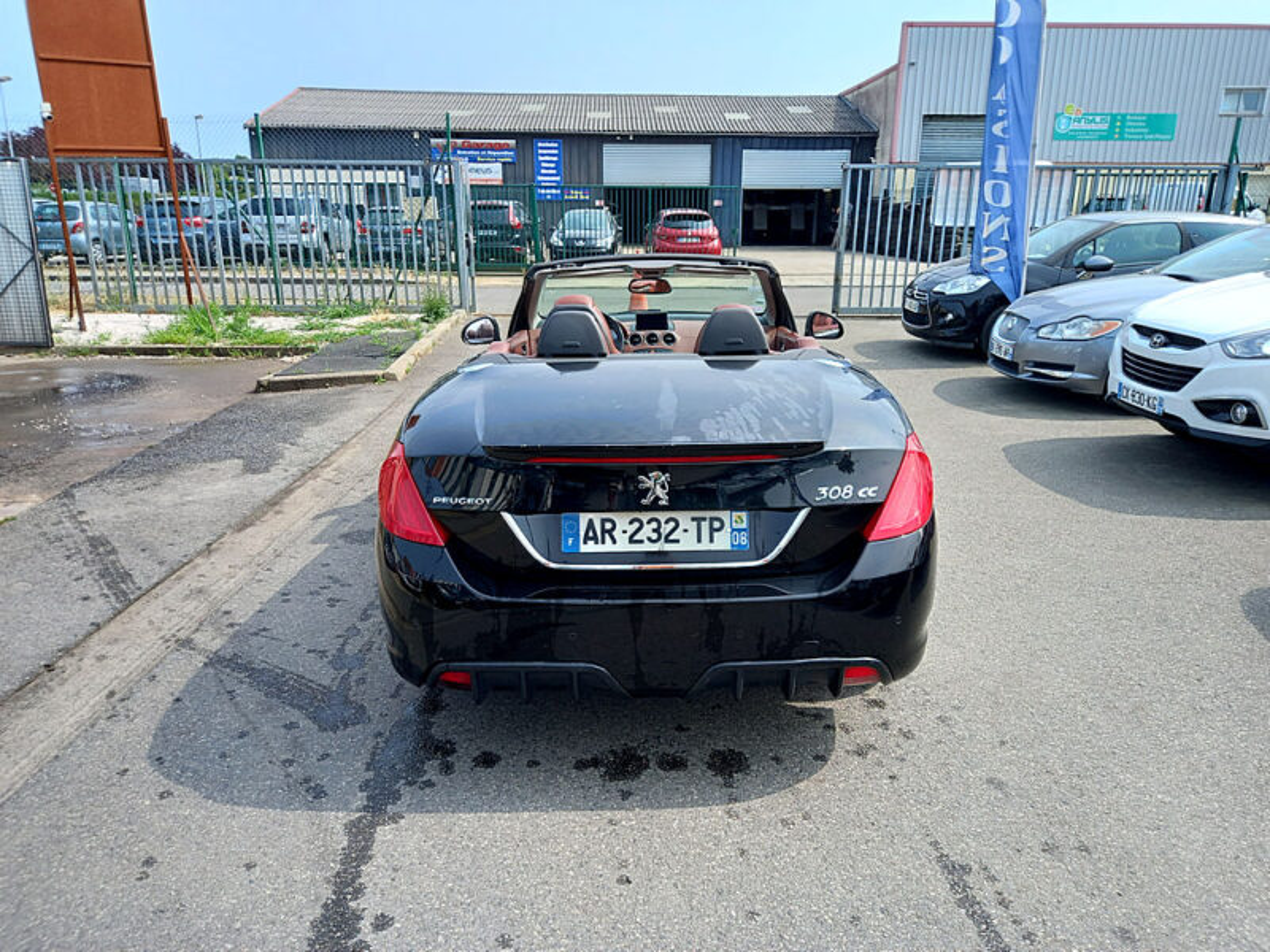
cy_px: 476
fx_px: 917
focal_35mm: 25
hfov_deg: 69.4
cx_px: 635
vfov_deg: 54.9
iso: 25
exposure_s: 1/260
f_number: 2
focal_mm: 4.6
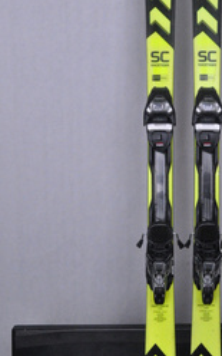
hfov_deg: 21.0
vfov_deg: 33.4
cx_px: 180
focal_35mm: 61
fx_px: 591
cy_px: 145
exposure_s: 1/125
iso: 3200
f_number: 9.5
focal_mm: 22
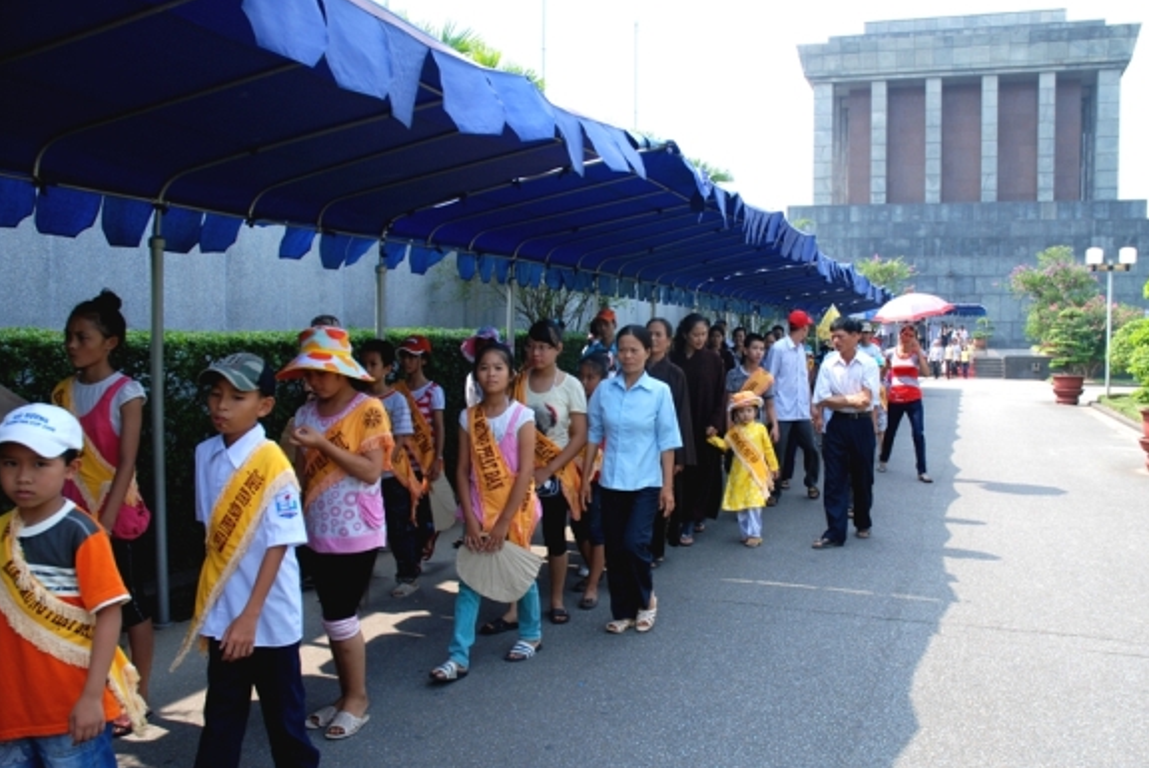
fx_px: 958
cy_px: 399
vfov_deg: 43.7
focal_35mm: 30
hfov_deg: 61.7
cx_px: 634
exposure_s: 1/250
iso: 200
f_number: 5.6
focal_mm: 18
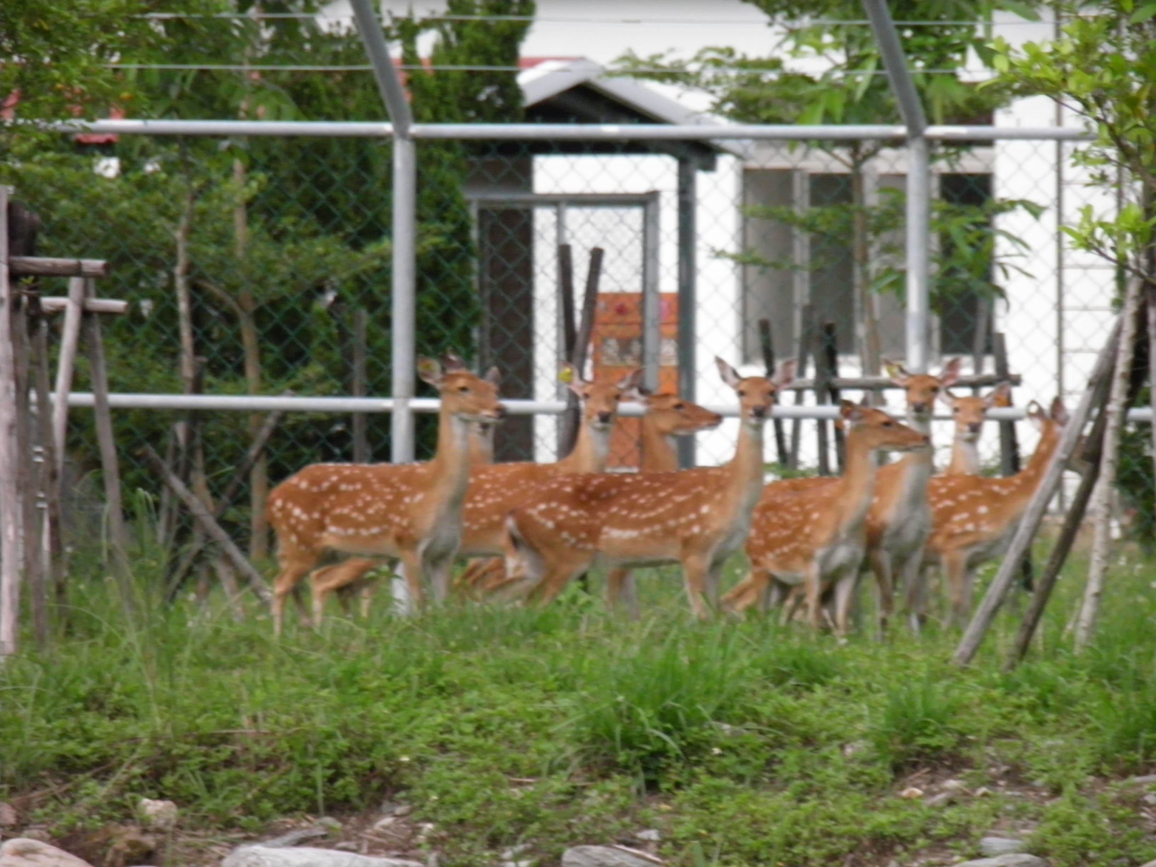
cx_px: 578
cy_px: 434
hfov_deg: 5.4
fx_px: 12356
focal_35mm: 370
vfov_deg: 4.0
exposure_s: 1/100
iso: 250
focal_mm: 66.5
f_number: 4.4
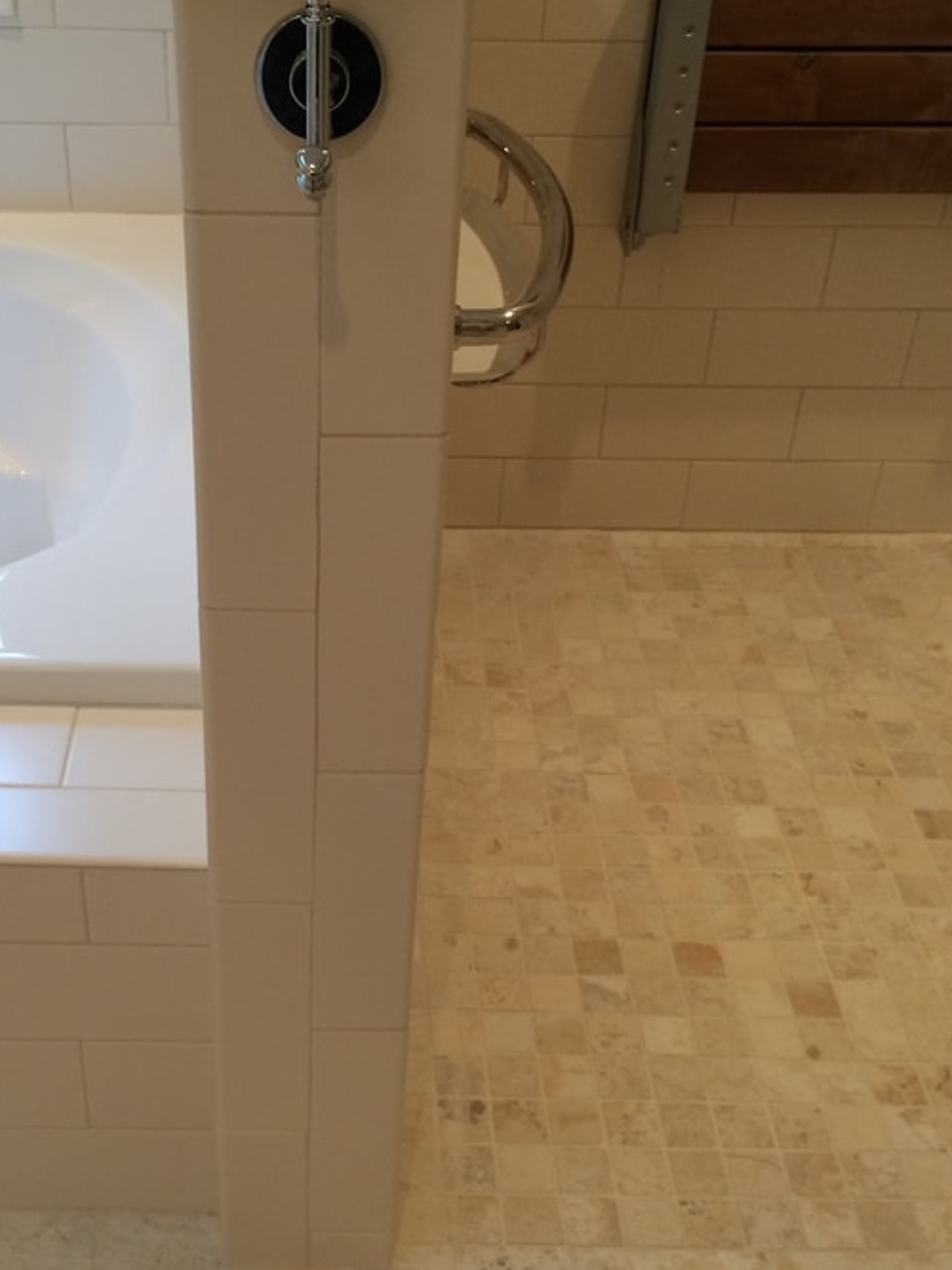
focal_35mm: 45
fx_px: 1651
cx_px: 293
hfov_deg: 31.8
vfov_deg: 42.1
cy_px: 615
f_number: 2.2
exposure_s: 1/30
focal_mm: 4.12
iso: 40
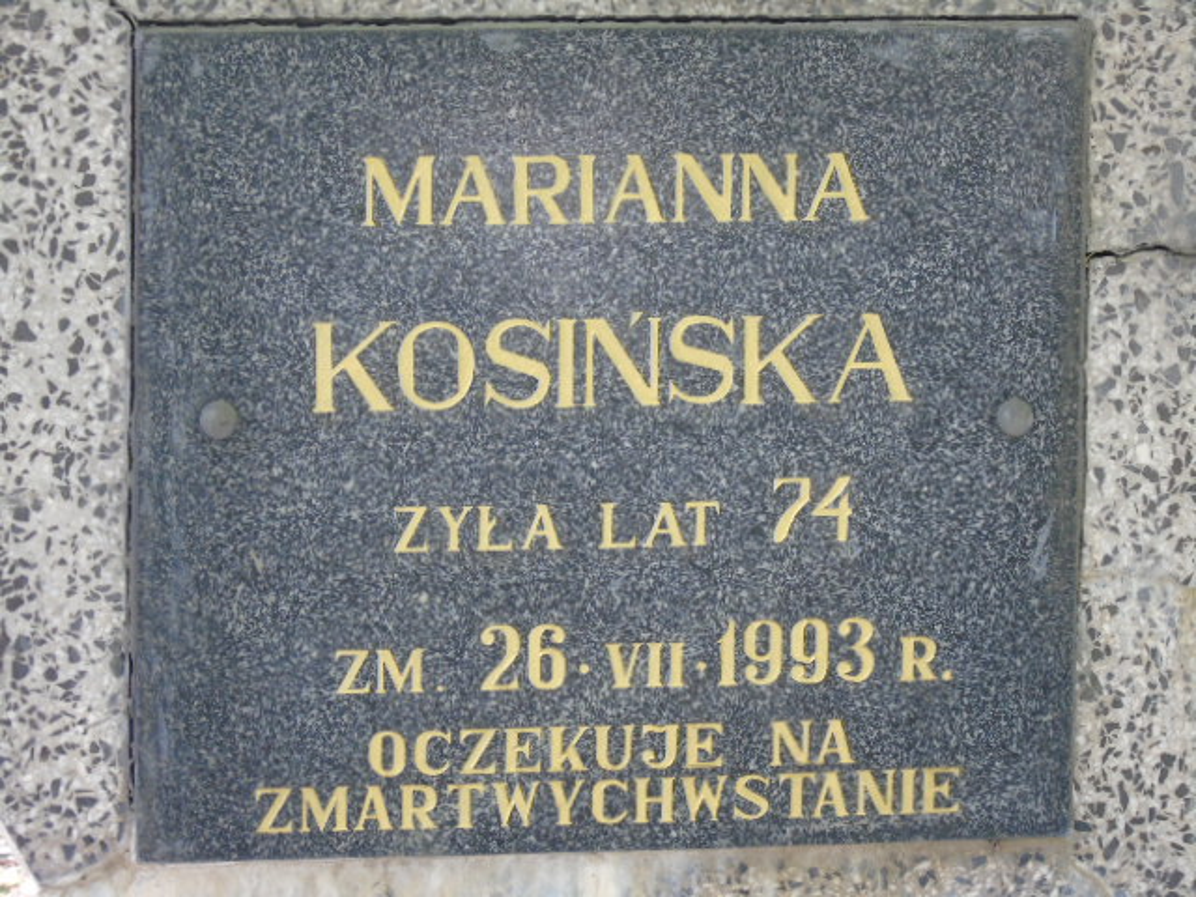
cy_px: 448
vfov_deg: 7.0
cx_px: 598
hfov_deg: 9.3
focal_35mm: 212
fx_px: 7325
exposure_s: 1/125
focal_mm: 38
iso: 320
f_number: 4.7
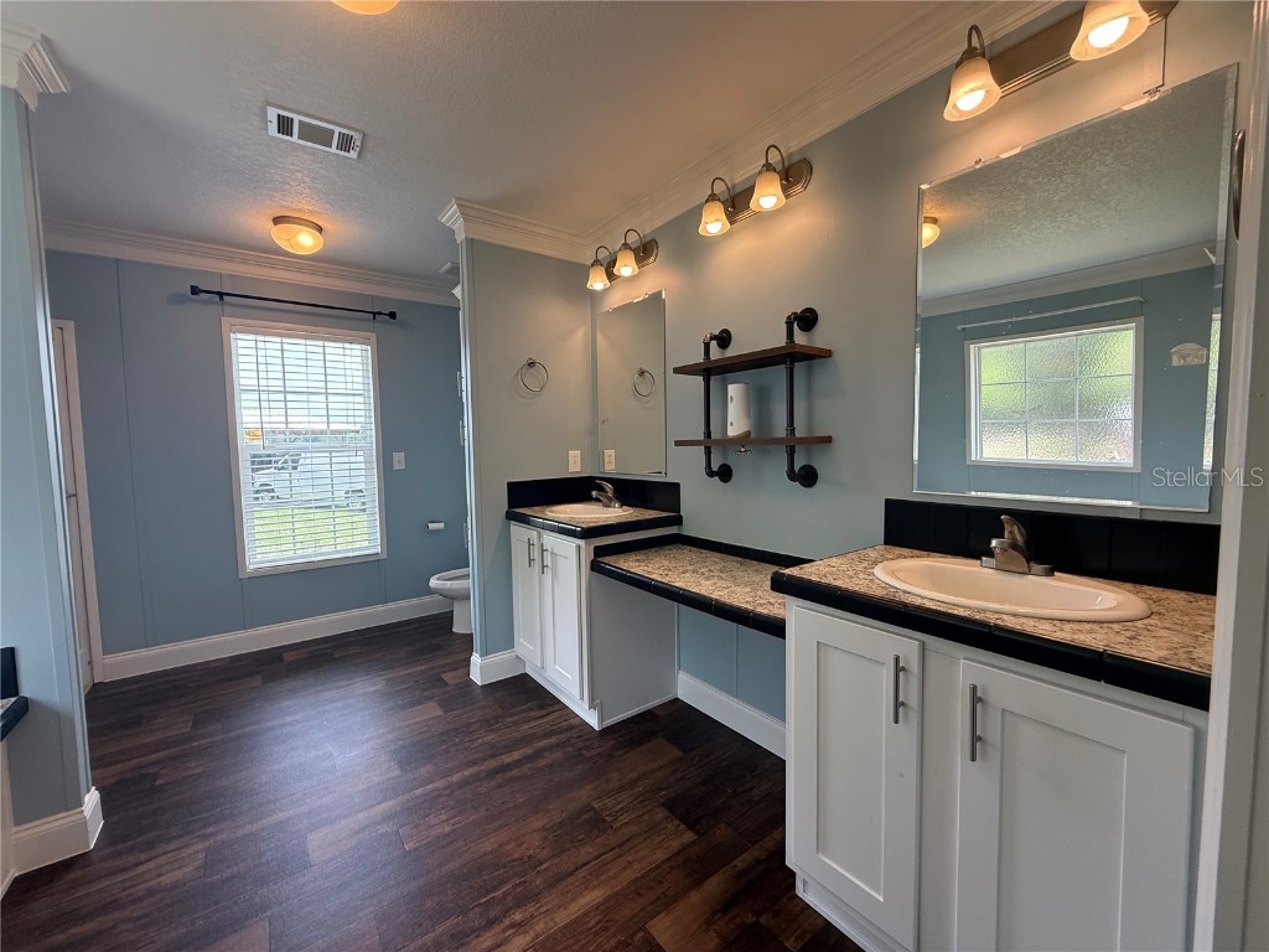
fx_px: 513
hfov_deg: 102.1
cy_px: 476
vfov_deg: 85.7
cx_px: 634
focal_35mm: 14
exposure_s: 1/120
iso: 125
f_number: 2.2
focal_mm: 2.22
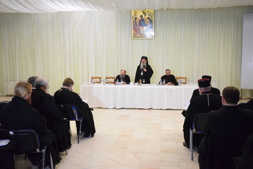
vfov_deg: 40.0
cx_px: 126
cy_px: 84
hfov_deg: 57.2
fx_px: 232
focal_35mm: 33
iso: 5000
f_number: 4.5
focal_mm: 22
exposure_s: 1/50
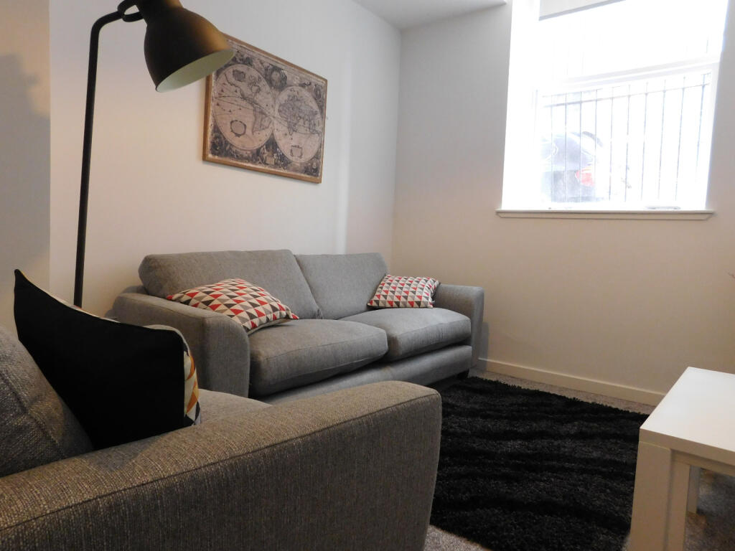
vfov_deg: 58.9
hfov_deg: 73.9
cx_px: 368
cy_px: 276
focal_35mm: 23
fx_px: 488
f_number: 3
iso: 400
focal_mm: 4
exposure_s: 1/25
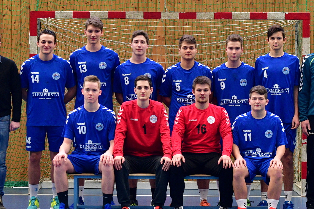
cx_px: 164
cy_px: 123
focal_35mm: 139
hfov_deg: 14.8
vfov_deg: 9.9
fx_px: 1212
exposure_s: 1/160
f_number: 4
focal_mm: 70
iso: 1600
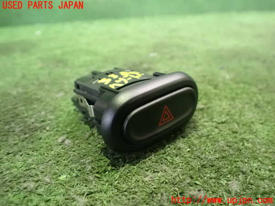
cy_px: 103
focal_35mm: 30
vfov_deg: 46.8
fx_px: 238
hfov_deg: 60.0
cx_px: 138
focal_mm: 5.4
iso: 1600
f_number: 2.3
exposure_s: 1/30
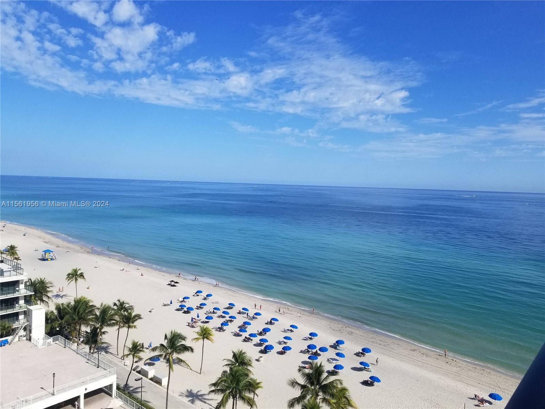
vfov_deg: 53.1
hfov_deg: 67.3
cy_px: 204
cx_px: 272
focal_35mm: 26
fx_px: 409
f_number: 1.7
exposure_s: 1/3536
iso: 50
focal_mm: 4.25
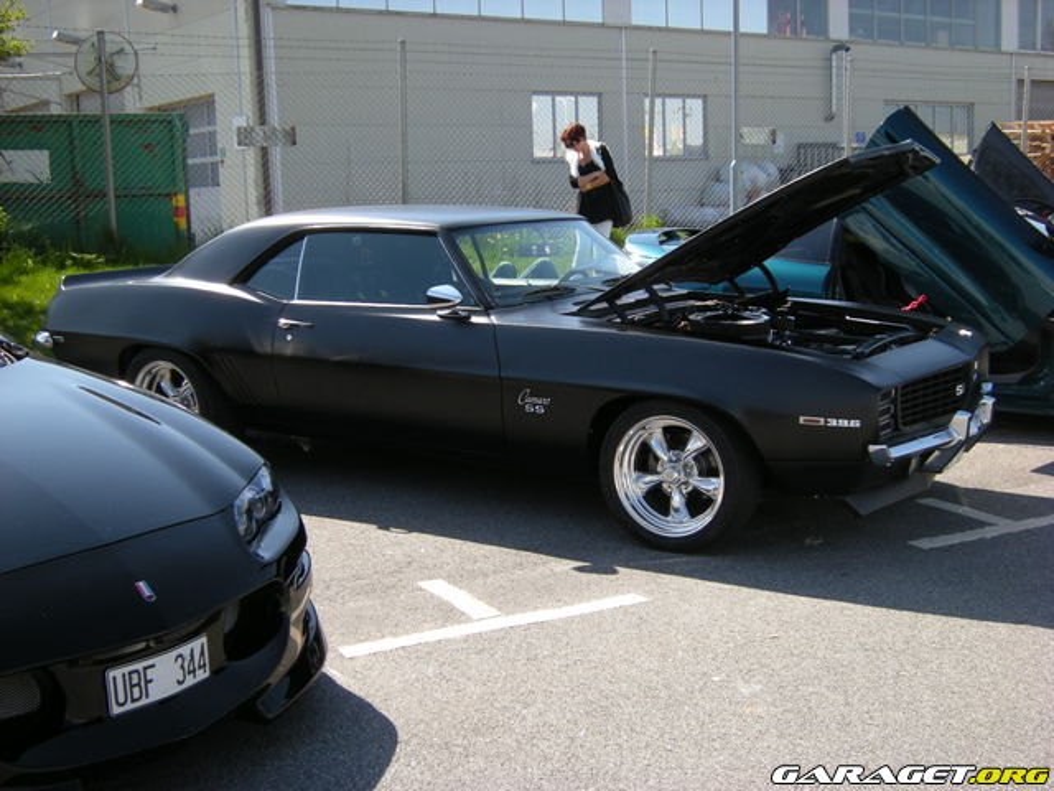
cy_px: 396
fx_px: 1370
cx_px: 527
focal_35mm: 45
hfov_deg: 42.1
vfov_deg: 32.2
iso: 64
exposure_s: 1/338
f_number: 3.5
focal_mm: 7.5
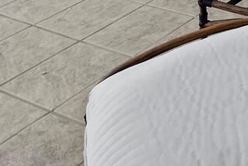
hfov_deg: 21.6
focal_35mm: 72
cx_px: 406
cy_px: -274
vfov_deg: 12.7
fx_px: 496
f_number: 11
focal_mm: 7
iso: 400
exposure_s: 1/20
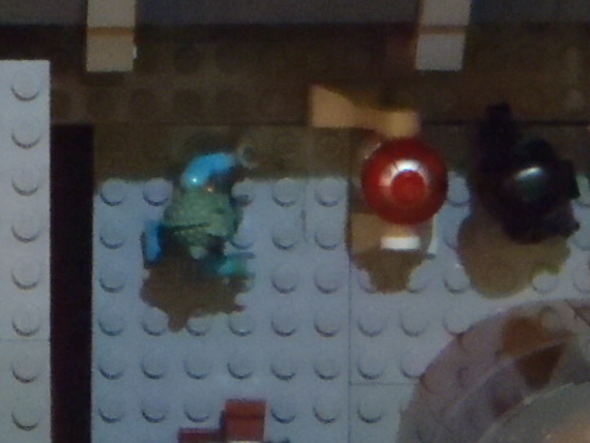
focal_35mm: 242
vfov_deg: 6.1
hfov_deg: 8.2
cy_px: -165
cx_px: 211
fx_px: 4126
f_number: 4.7
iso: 800
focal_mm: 11.76
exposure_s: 1/8
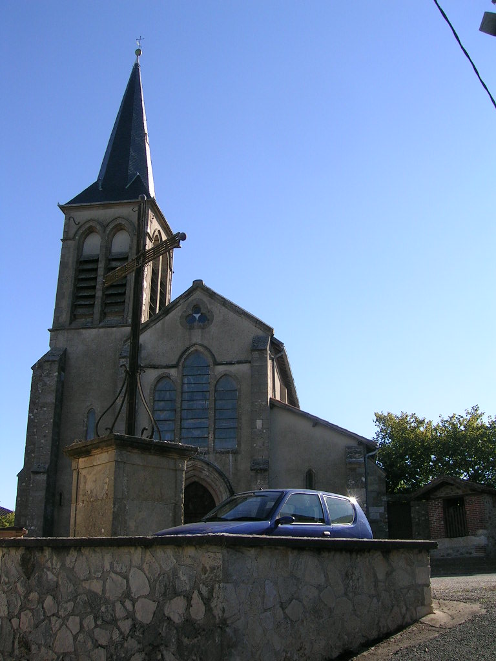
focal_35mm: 35
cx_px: 248
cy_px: 330
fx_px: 669
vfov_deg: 52.6
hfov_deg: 40.7
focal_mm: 5.4
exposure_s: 1/297
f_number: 4.8
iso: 50
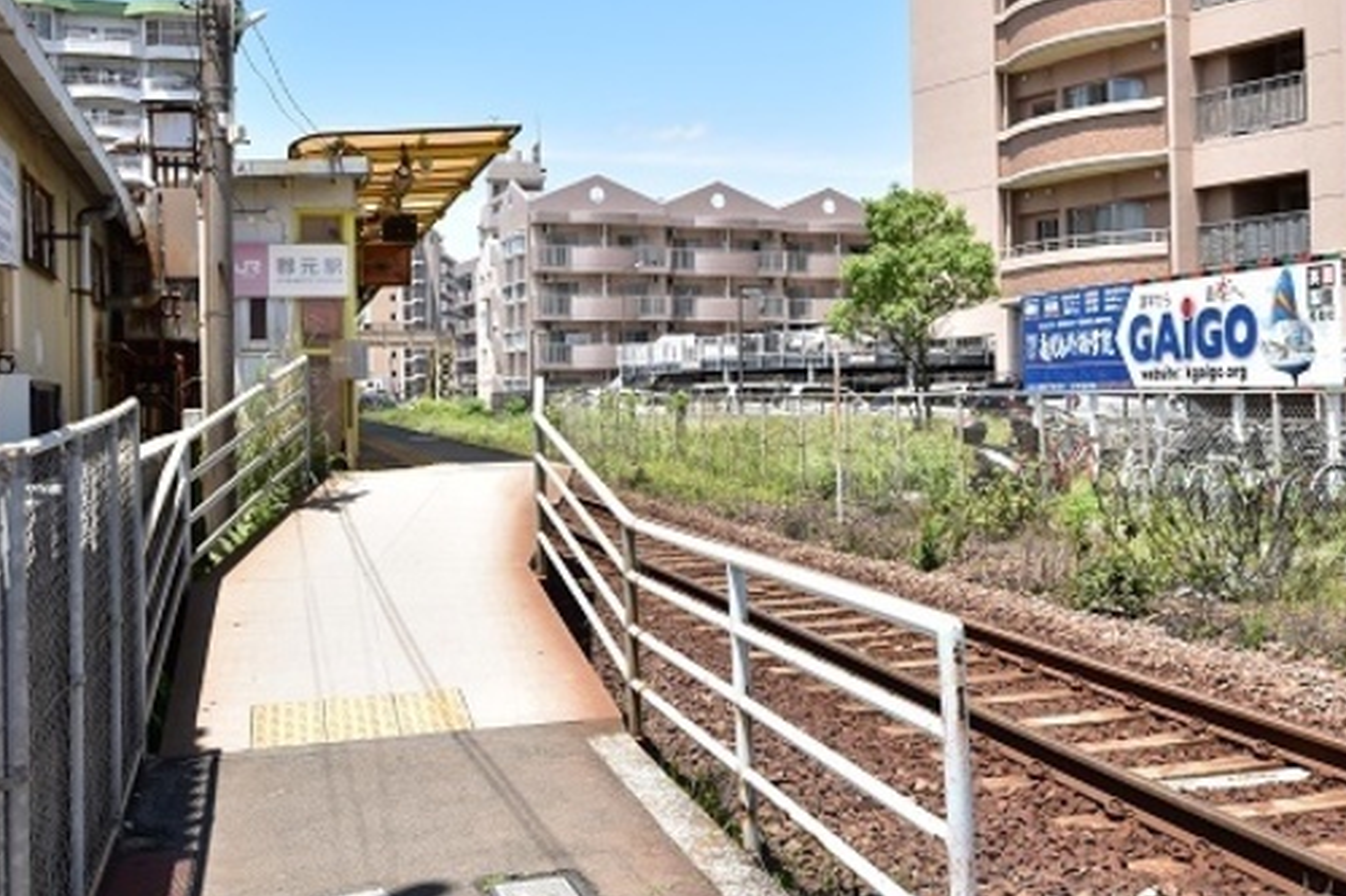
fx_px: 1682
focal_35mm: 45
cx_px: 802
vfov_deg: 29.8
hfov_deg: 43.4
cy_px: 365
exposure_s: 1/800
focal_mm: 20
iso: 160
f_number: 4.5
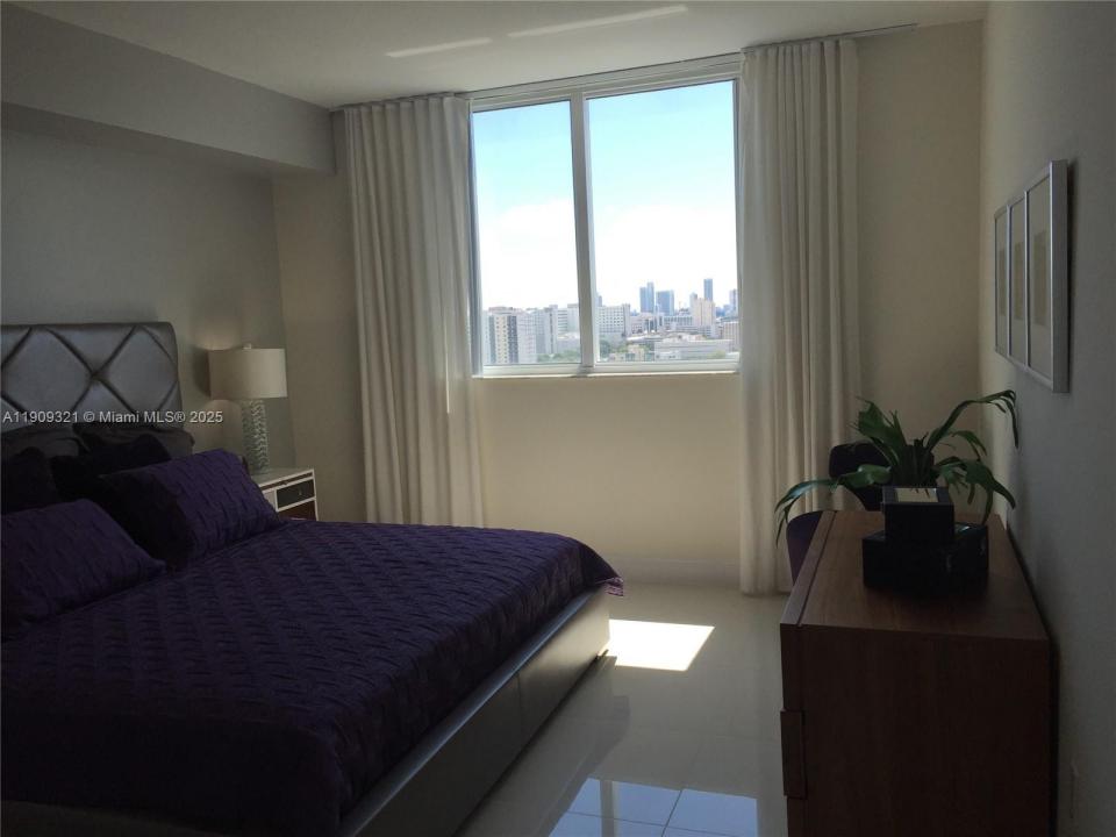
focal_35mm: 29
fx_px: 935
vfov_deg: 48.2
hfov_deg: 61.7
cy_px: 418
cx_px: 558
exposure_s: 1/706
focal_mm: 4.15
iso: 32
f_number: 2.2
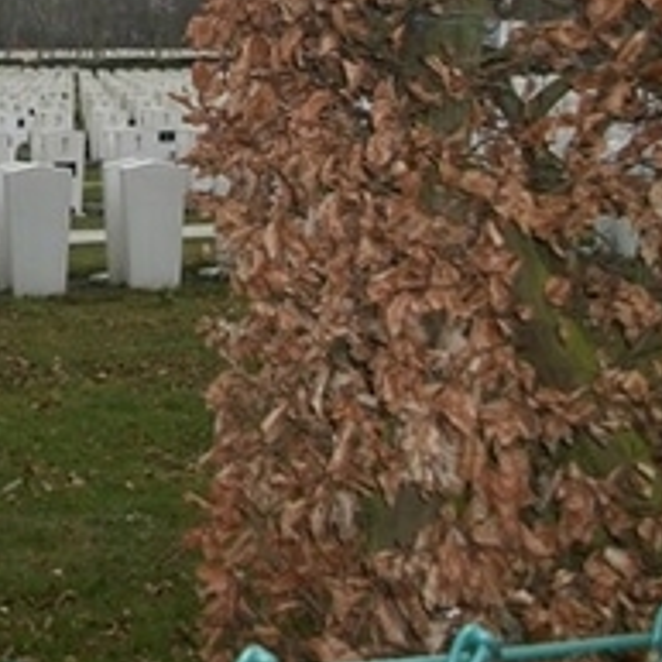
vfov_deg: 19.3
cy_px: 51
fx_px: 1904
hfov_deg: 18.7
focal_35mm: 88
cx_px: -127
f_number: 2.9
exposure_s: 1/320
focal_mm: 5.7
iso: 80
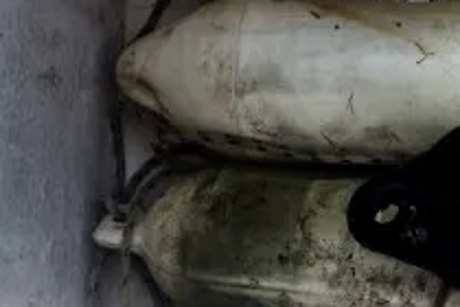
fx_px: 1635
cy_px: -82
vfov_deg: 10.5
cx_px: 530
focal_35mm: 128
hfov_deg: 15.5
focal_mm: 28
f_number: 5.6
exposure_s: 1/125
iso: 100
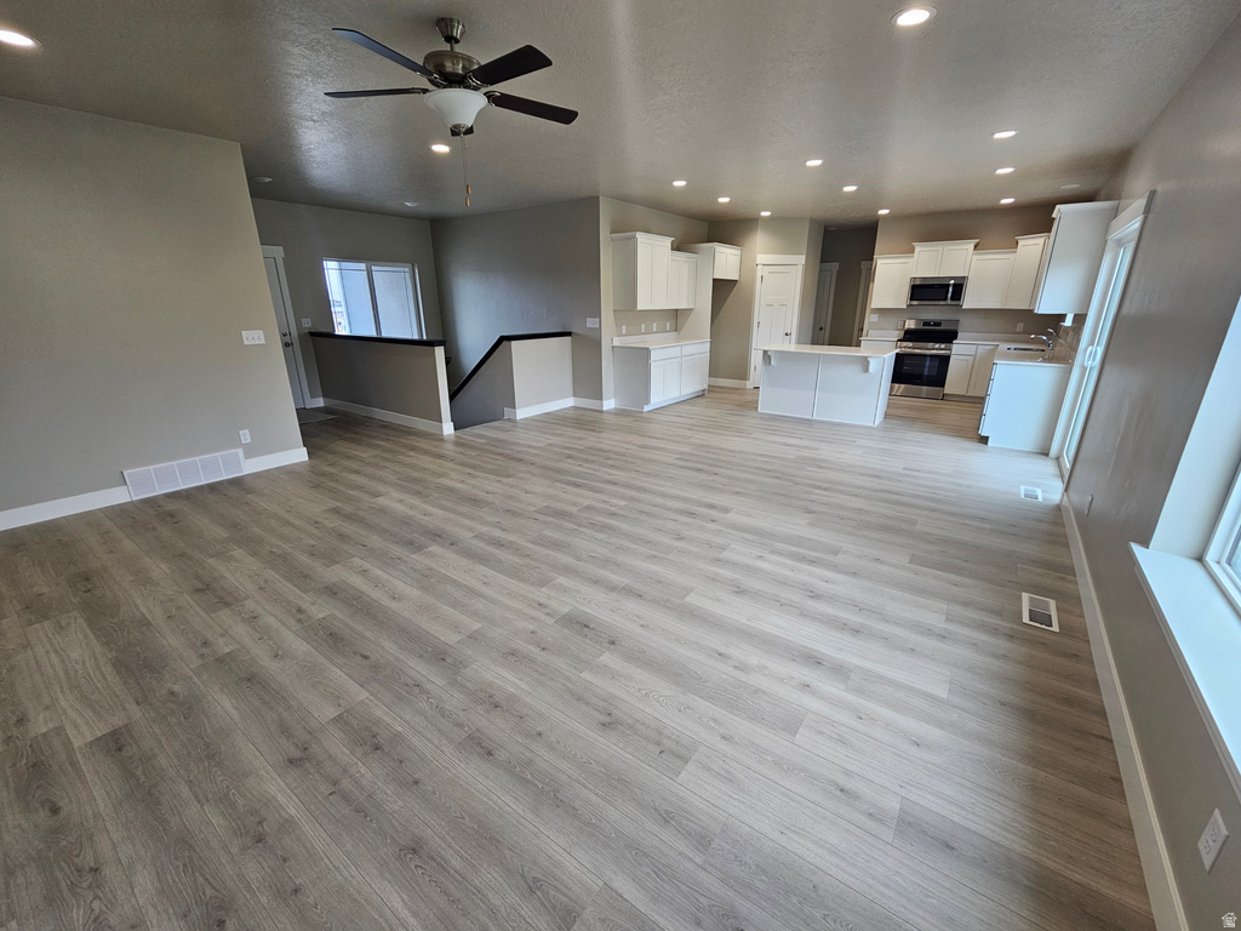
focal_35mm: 13
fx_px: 466
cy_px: 466
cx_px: 620
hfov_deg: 106.2
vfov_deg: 89.9
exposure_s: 1/60
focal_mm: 2.2
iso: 100
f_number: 2.2
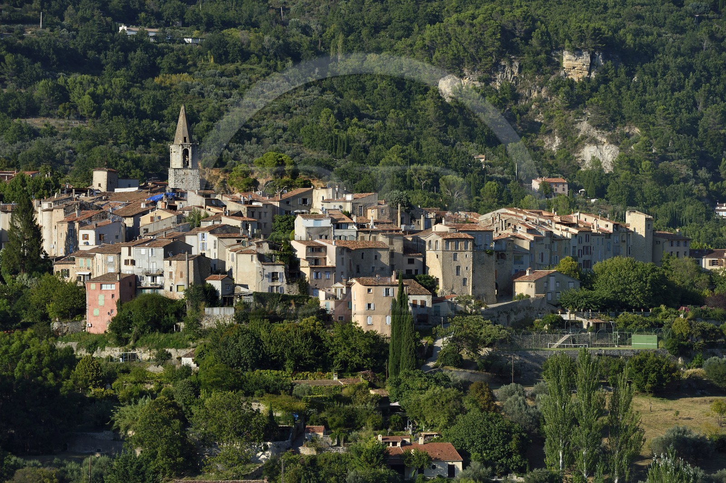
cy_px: 242
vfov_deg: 7.2
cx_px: 363
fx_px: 3828
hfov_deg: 10.8
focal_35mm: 190
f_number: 13
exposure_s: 1/200
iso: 200
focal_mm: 190
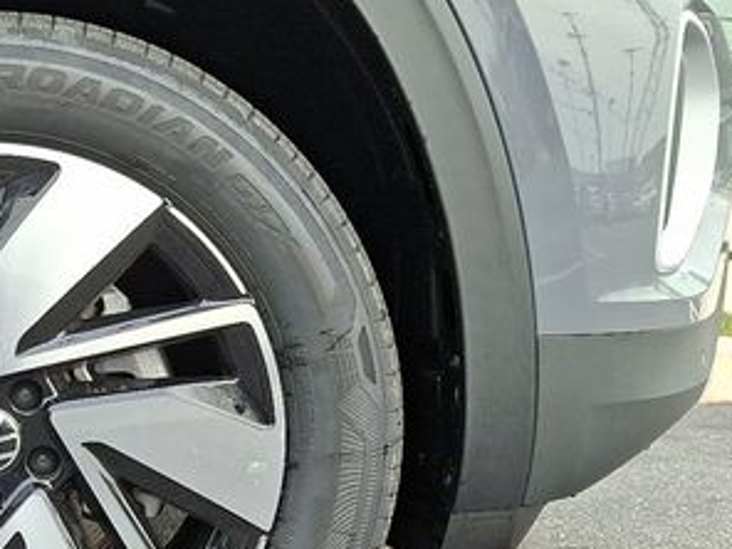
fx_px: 1142
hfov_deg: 32.6
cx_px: -2
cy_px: 408
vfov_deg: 26.7
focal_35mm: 54
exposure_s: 1/169
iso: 25
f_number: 1.8
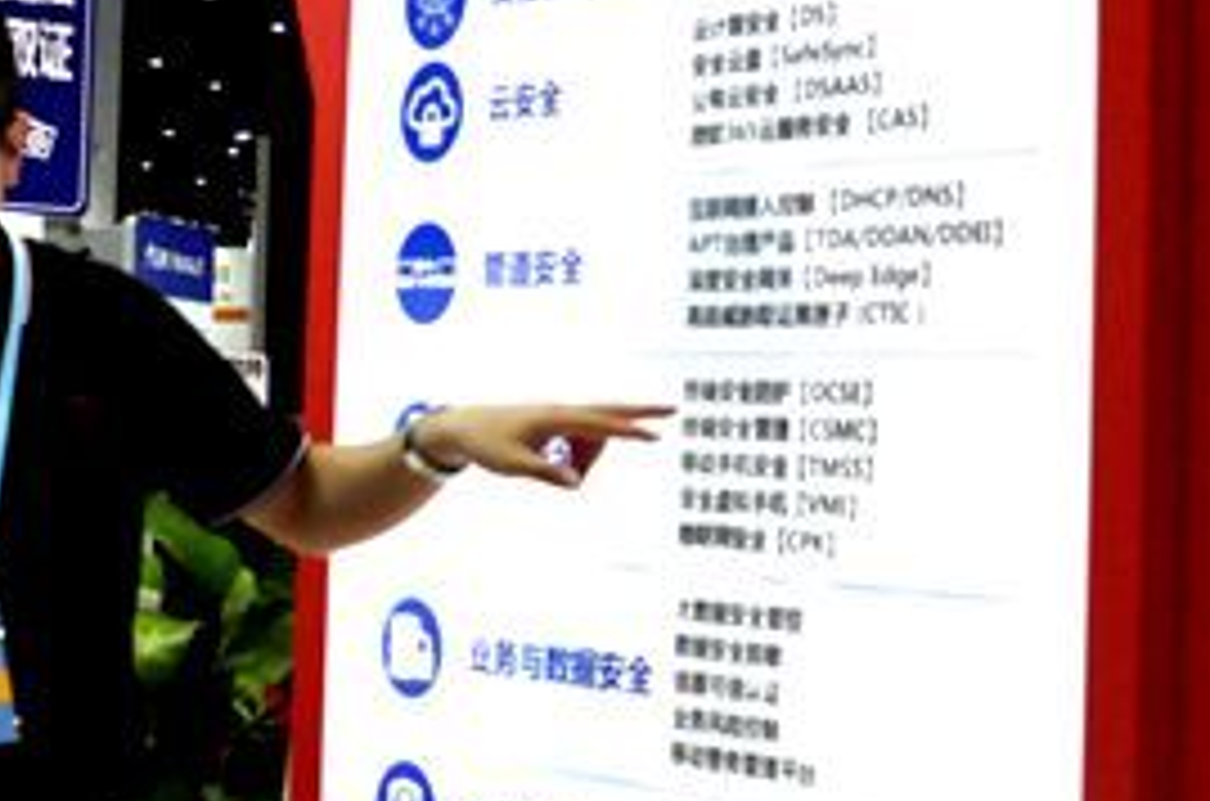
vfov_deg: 15.7
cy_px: 218
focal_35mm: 86
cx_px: 184
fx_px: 2884
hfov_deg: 23.2
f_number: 3.8
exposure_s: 1/640
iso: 2500
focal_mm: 22
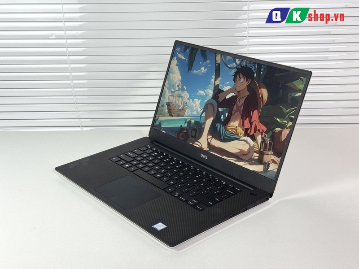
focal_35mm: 48
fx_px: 498
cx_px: 180
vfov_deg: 30.3
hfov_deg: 39.7
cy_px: 134
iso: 50
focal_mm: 6.76
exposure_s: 1/179
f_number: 1.78
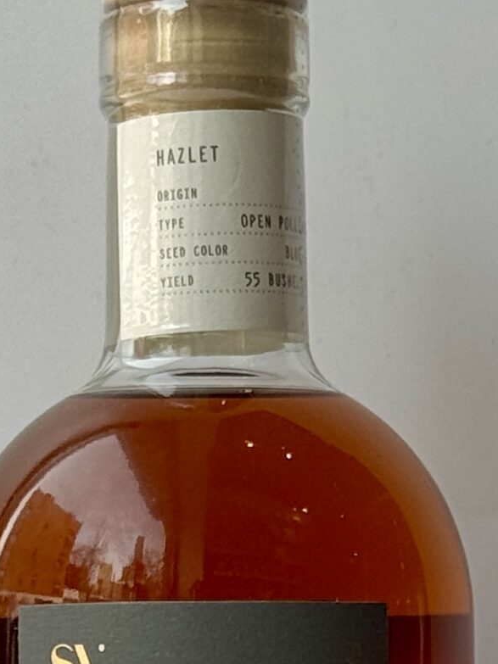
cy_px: 732
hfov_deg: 9.4
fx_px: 3012
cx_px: 200
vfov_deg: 12.4
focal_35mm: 157
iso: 50
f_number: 1.78
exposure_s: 1/121
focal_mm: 6.76
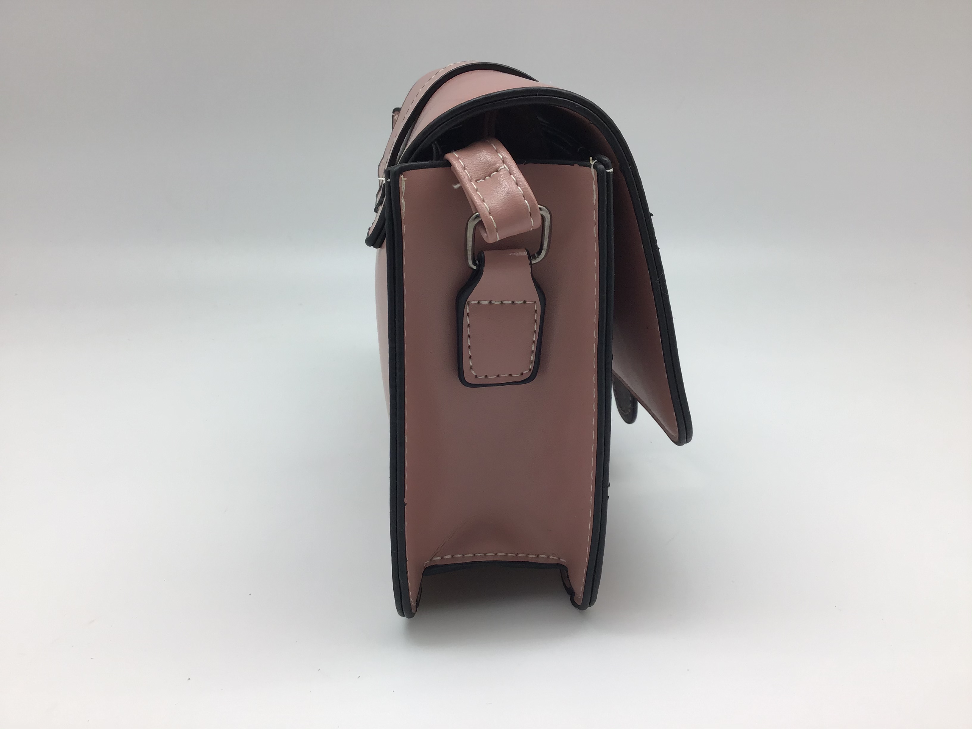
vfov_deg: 45.4
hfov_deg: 58.4
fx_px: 870
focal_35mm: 31
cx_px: 486
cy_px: 364
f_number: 2.4
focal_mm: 3.3
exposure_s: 1/100
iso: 32
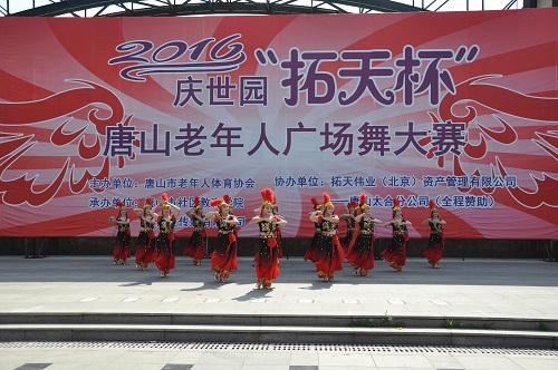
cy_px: 185
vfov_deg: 34.1
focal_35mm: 39
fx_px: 604
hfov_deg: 49.6
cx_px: 279
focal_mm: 26
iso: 200
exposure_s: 1/640
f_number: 5.6
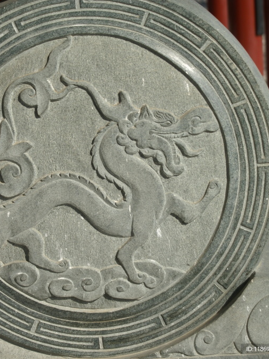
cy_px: 179
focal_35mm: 109
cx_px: 95
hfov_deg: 13.6
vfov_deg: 18.1
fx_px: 1130
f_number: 5.6
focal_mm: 50
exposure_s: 1/500
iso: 100
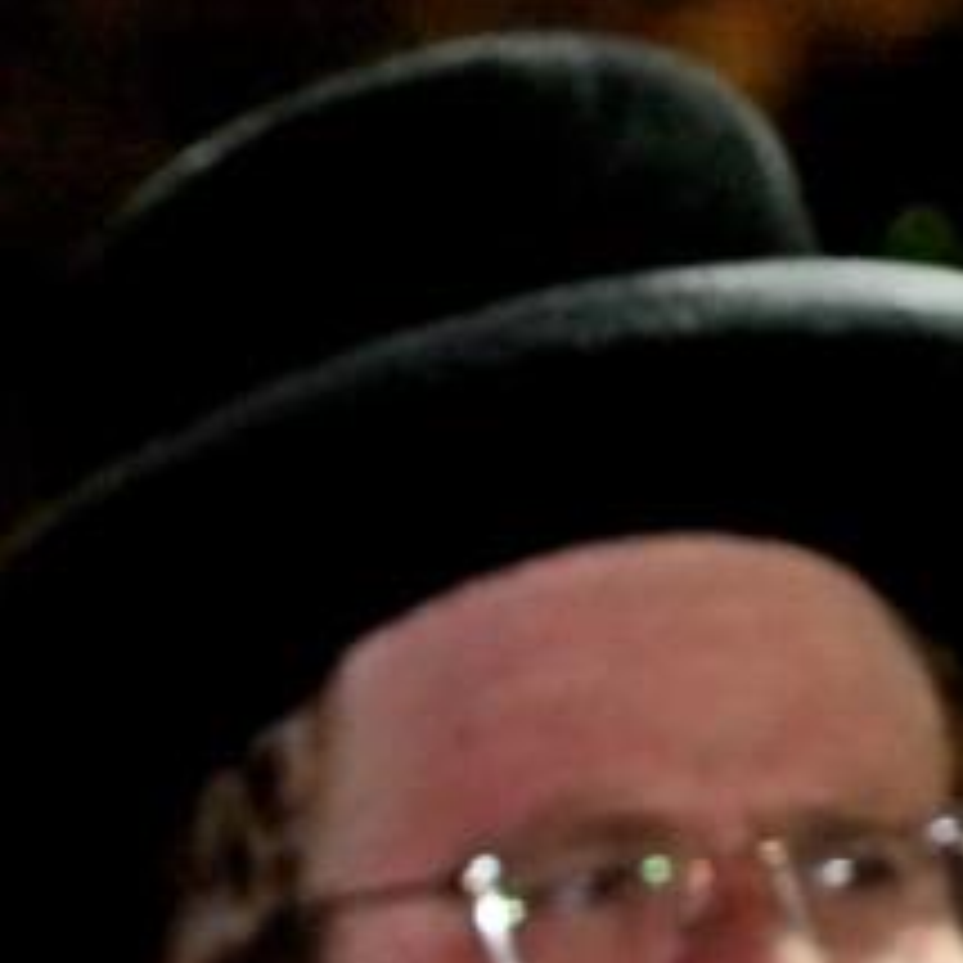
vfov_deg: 2.4
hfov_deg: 2.4
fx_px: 23071
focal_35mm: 733
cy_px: 1530
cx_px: -1300
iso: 1600
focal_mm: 120
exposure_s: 1/160
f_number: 4
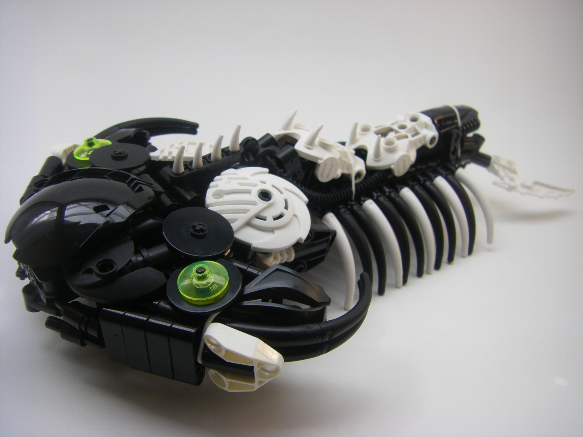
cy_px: 218
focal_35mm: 38
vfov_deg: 37.7
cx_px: 292
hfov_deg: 49.0
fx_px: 640
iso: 64
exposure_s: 1/60
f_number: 3.5
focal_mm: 6.3
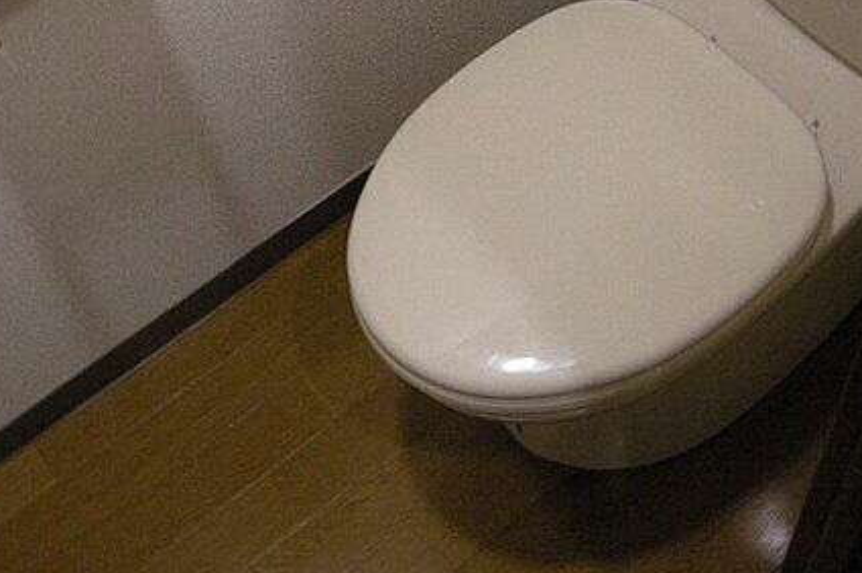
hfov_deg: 36.2
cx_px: 492
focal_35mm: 55
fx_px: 1316
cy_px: 118
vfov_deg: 24.2
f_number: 2.7
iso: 400
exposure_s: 1/34.1
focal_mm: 7.5
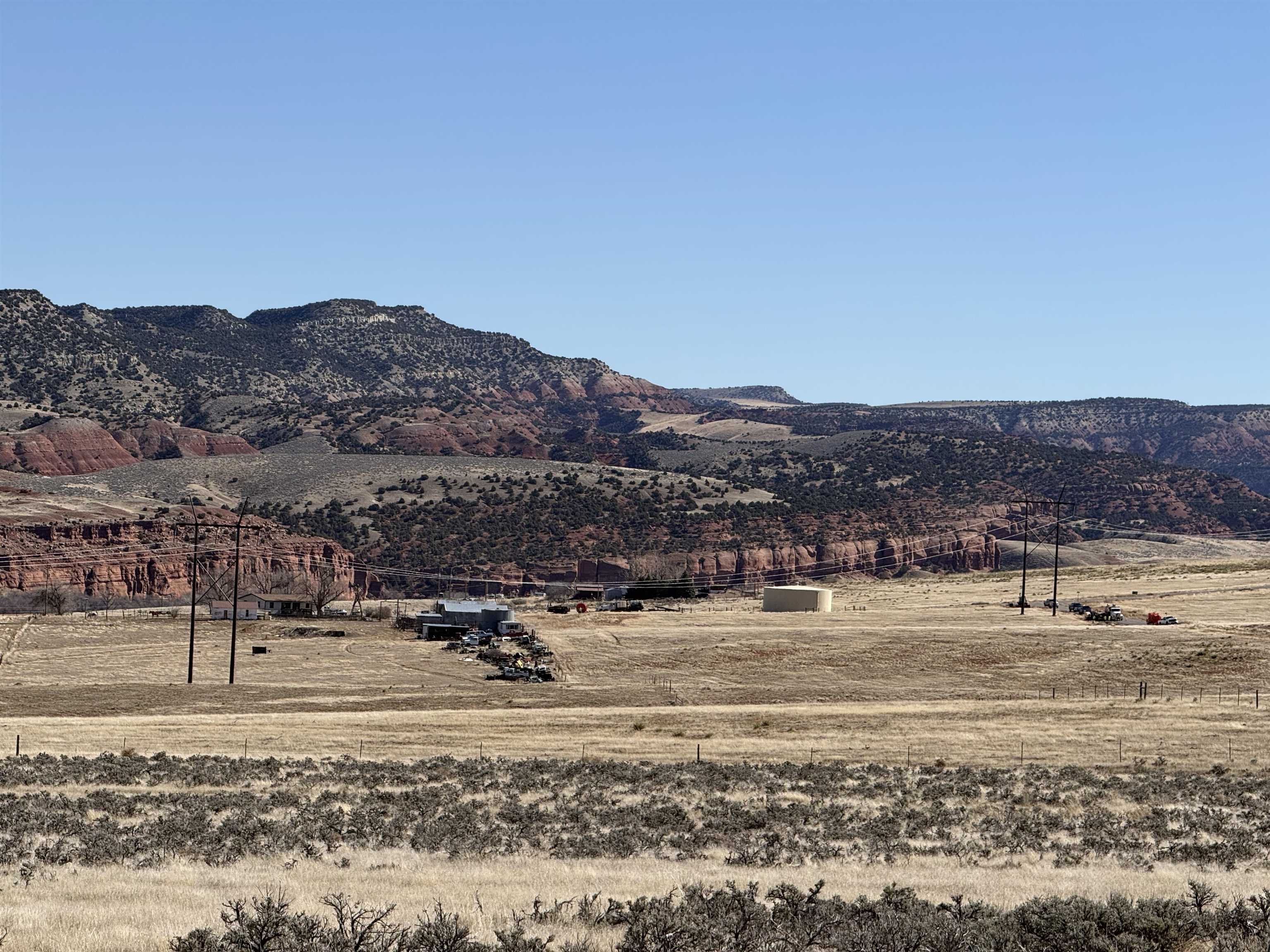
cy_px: 476
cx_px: 635
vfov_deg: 12.3
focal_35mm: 120
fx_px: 4403
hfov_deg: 16.4
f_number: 2.8
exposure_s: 1/2358
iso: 50
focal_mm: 15.66
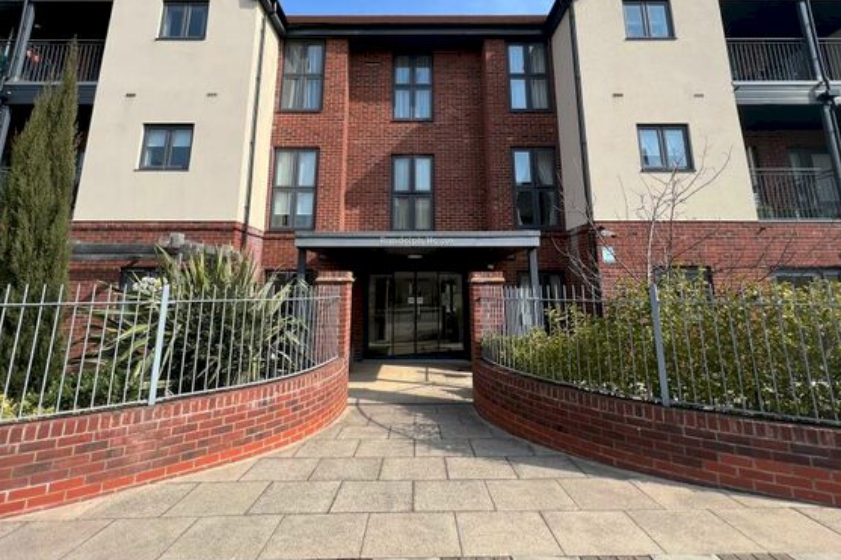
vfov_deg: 68.5
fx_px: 397
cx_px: 417
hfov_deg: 93.3
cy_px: 188
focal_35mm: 17
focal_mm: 1.57
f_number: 1.8
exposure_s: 1/803
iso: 32
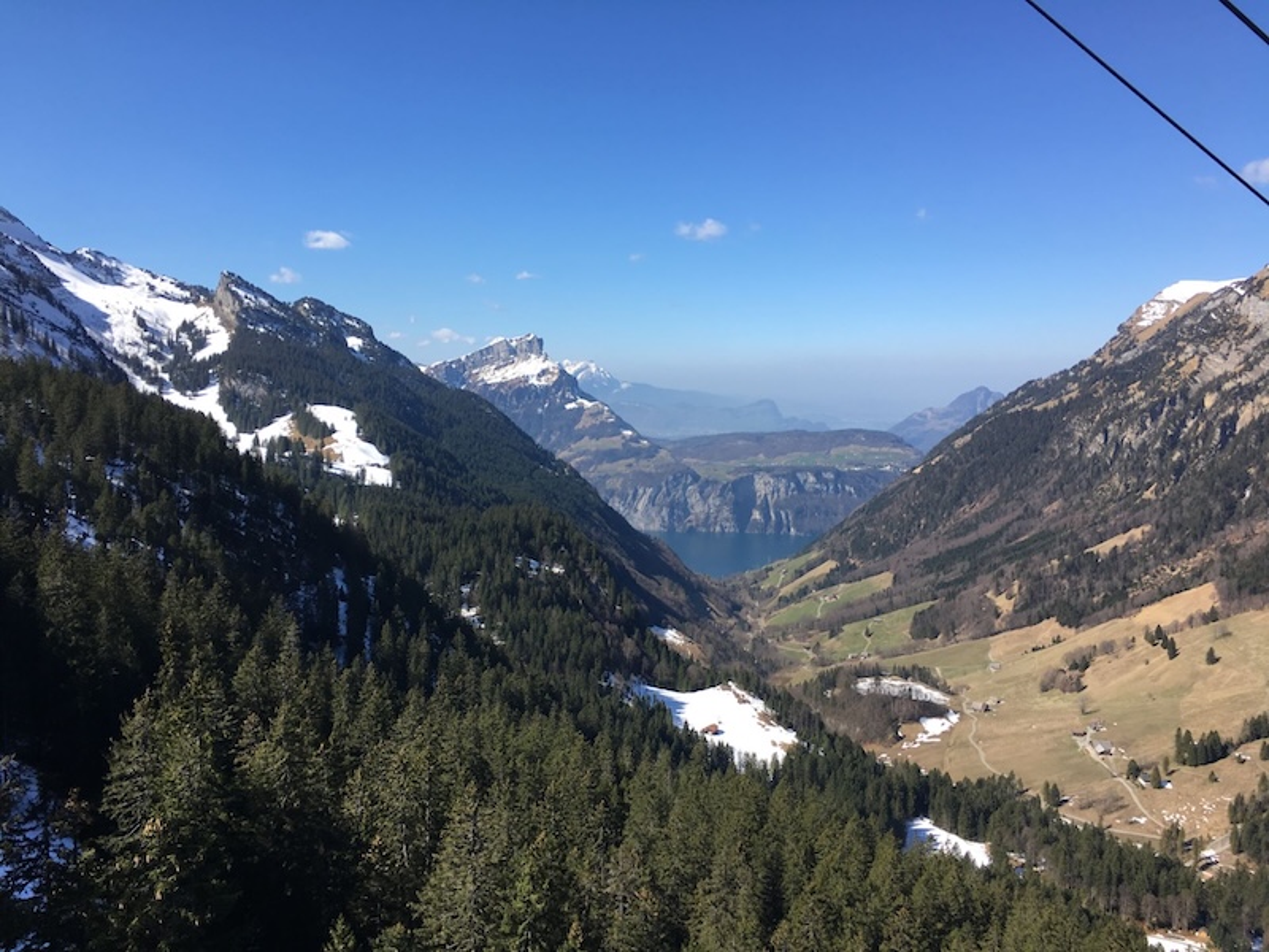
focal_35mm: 29
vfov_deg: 48.2
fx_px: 1063
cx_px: 634
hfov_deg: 61.7
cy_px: 476
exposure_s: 1/1261
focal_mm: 4.15
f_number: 2.2
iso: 25
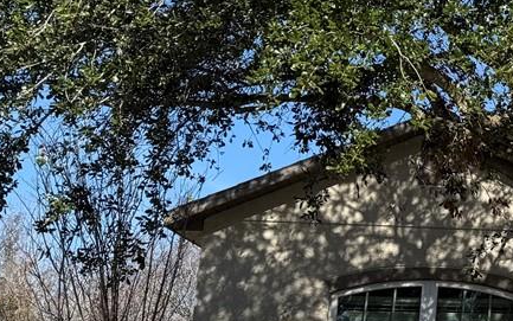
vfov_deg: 13.9
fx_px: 1315
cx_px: 879
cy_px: 135
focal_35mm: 94
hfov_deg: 18.2
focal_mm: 6.76
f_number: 1.78
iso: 80
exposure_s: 1/4167
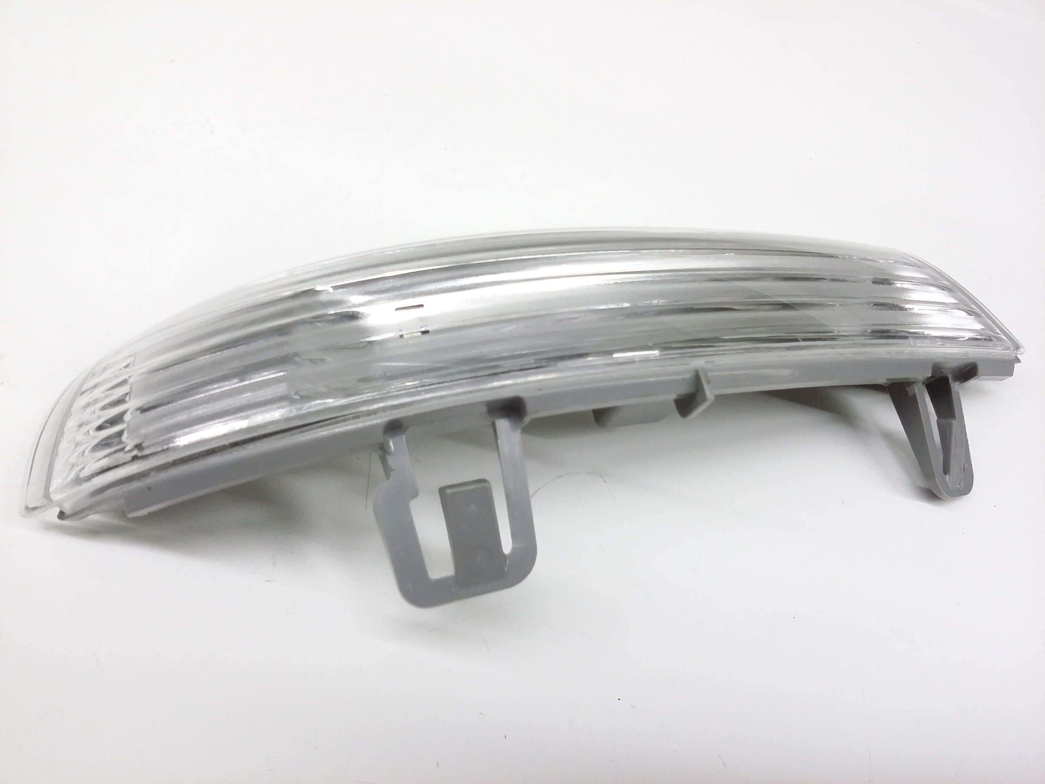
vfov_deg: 44.2
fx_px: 966
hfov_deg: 56.8
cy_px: 392
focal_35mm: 32
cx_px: 522
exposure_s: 1/15
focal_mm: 3.4
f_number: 2.4
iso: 160
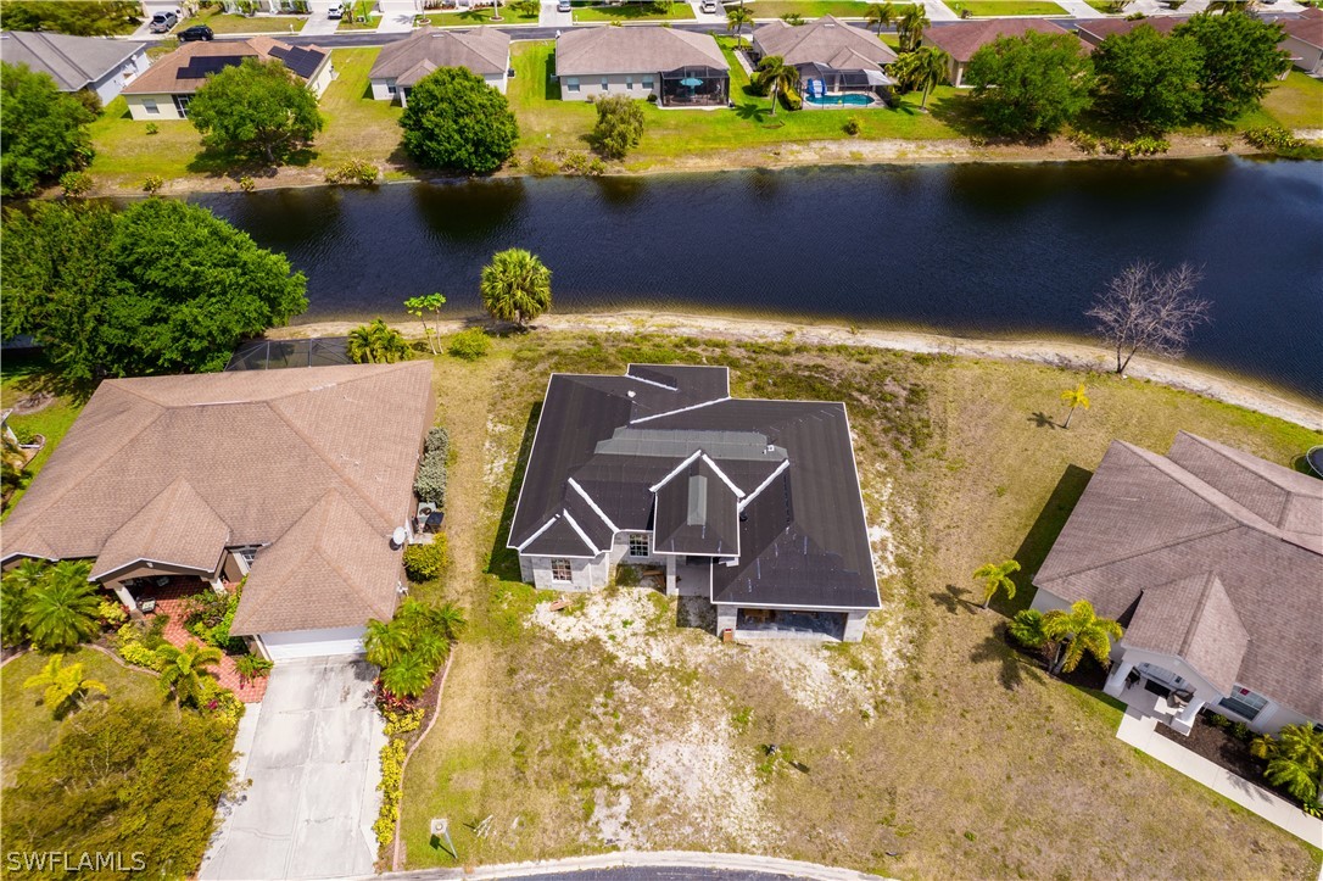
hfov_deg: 78.6
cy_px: 440
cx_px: 662
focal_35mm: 22
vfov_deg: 57.2
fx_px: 808
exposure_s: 1/2000
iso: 100
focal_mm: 8.38
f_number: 2.8
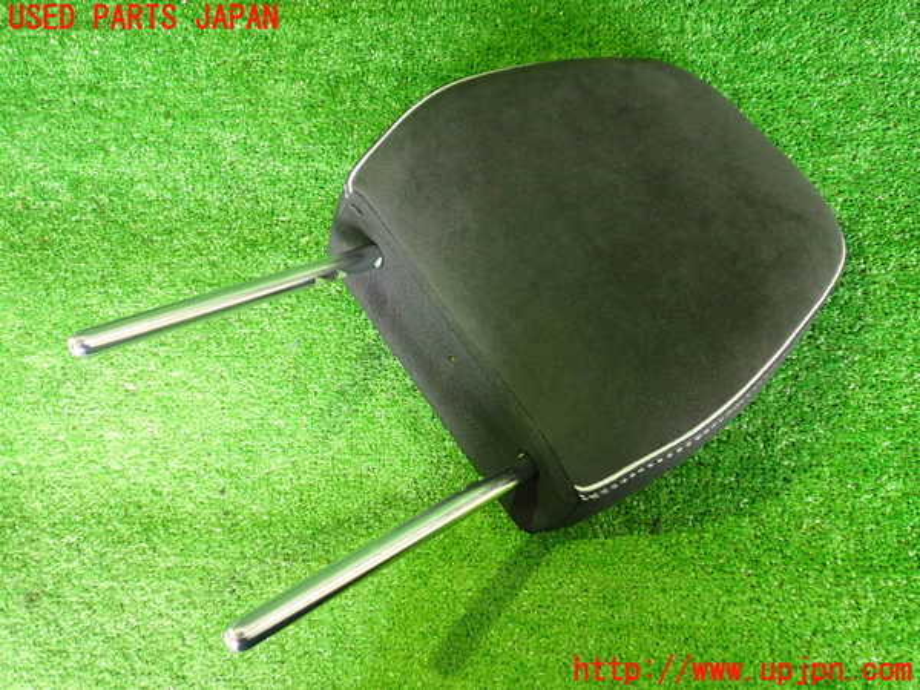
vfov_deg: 46.8
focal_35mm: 30
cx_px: 460
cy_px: 345
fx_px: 797
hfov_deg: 60.0
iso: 800
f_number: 2.3
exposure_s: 1/30
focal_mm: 5.4
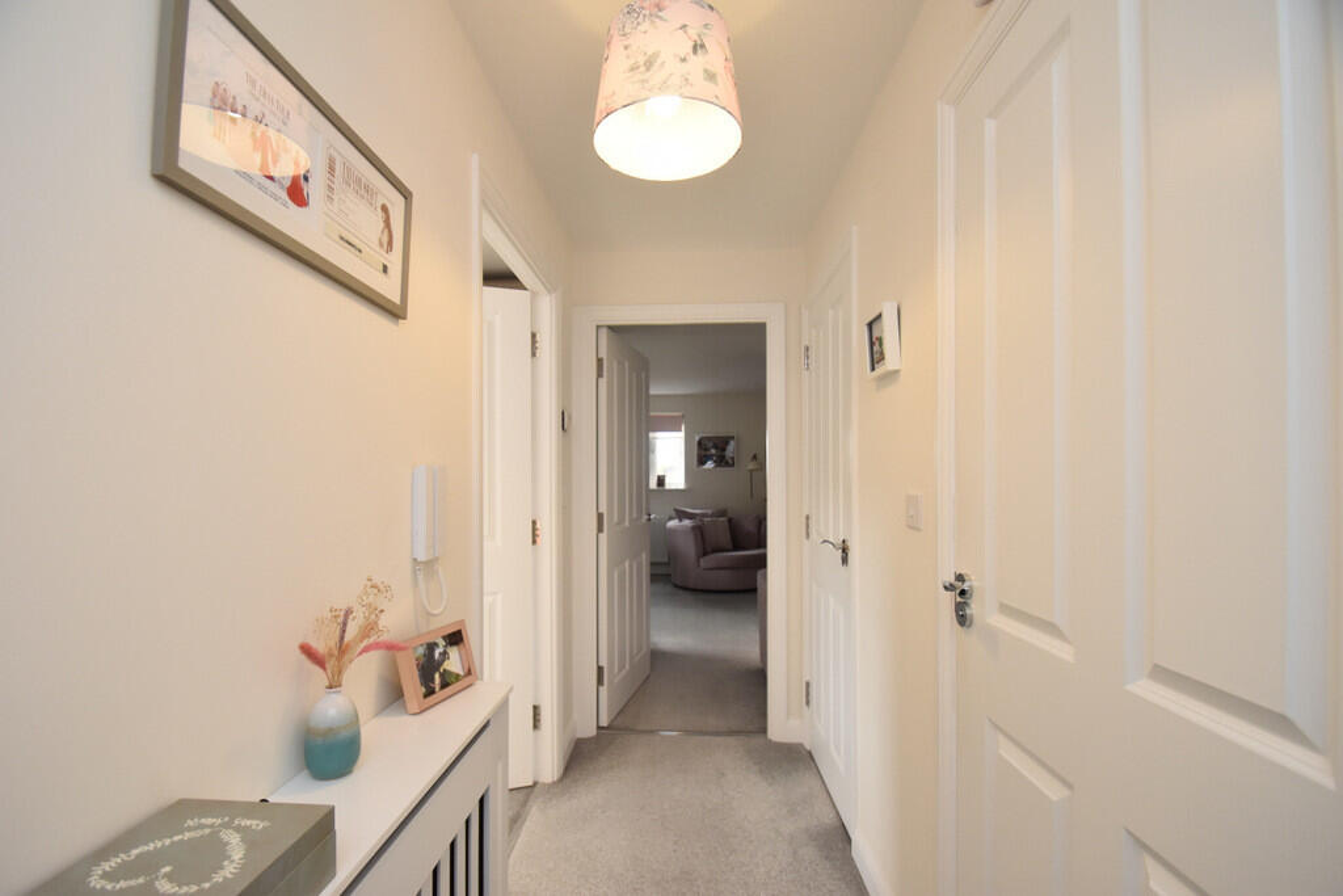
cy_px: 448
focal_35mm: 15
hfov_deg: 100.4
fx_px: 560
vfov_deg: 77.3
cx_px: 672
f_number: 4.5
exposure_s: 1/160
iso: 640
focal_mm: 10
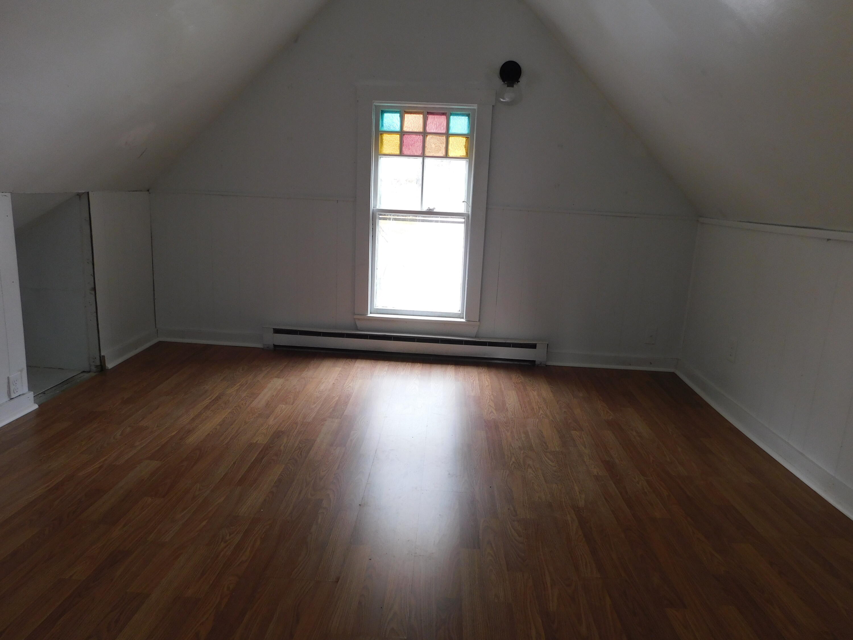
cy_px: 320
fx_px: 567
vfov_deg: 58.9
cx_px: 426
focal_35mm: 23
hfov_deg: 73.9
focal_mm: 4
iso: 140
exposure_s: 1/30
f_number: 3
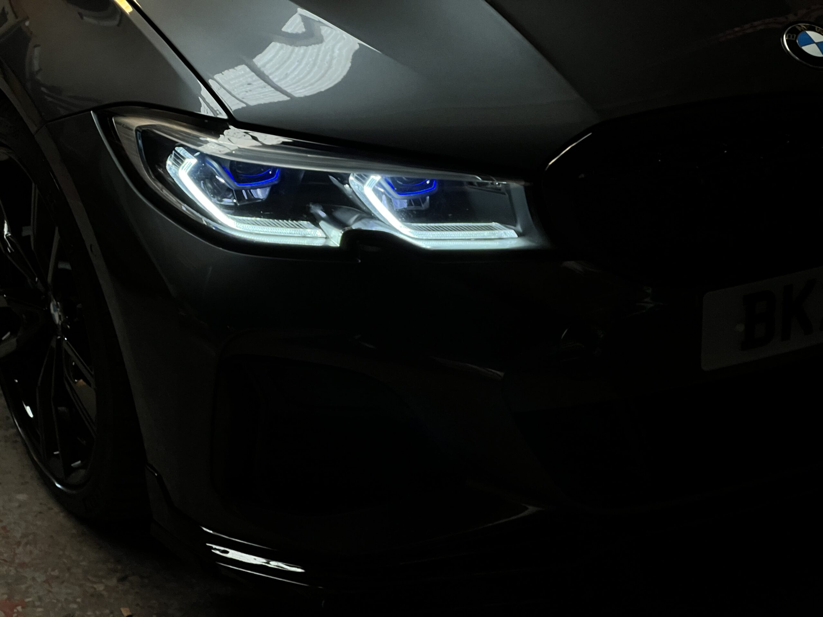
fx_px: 1831
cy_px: 308
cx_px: 412
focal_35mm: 77
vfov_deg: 19.1
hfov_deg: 25.3
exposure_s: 1/98
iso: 160
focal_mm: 9
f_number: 2.8
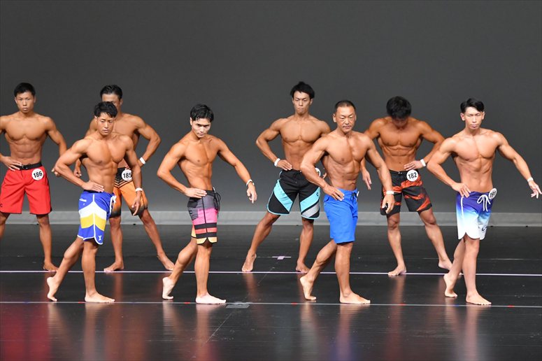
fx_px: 3266
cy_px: 180
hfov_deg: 9.5
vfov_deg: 6.3
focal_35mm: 217
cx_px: 271
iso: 5000
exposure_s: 1/400
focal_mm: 145
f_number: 5.6
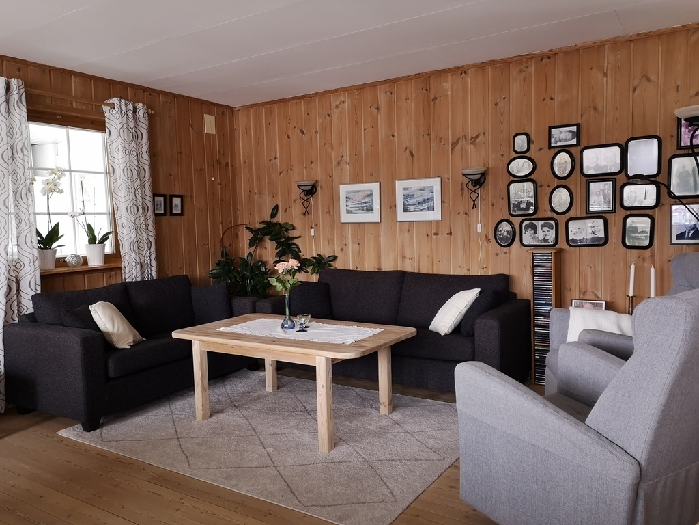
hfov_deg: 65.3
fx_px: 545
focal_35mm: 27
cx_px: 350
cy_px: 262
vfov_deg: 51.4
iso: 200
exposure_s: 1/50
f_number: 1.8
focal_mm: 3.95
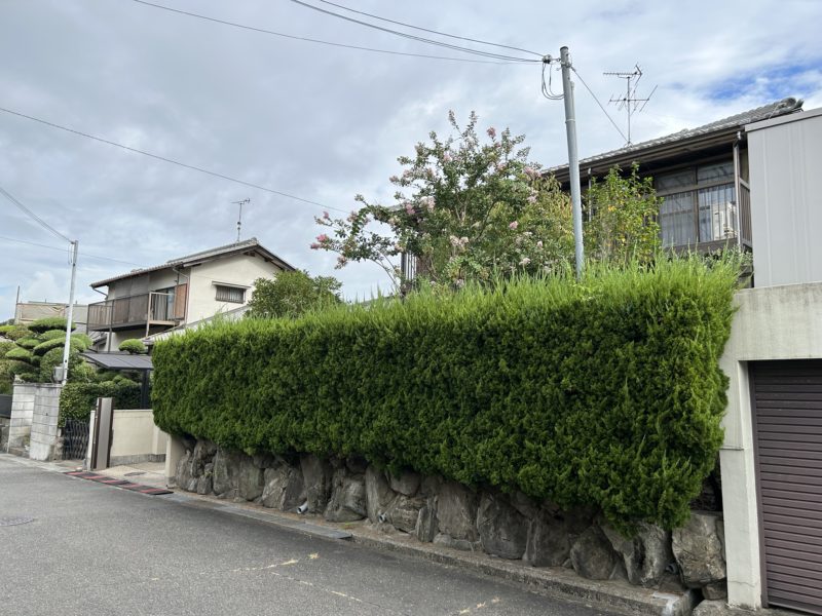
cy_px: 308
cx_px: 411
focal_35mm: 26
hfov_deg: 67.3
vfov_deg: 53.1
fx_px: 617
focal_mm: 5.7
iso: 50
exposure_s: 1/2513
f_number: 1.5
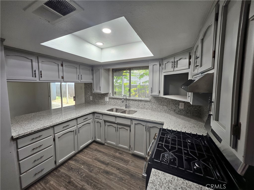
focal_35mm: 13
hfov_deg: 106.2
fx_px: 95
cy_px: 95
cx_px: 127
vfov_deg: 89.9
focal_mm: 1.74
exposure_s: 1/60
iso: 100
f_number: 2.2
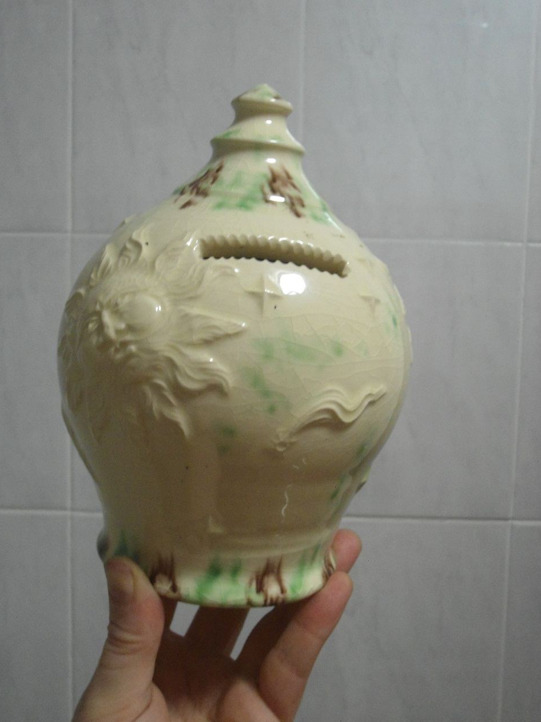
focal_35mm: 38
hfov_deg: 37.7
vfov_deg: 49.0
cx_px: 264
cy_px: 352
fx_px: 792
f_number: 3.2
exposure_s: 1/13
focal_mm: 6.7
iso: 400
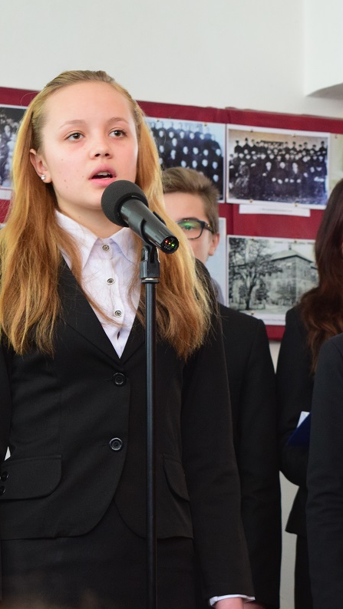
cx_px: 288
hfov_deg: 10.6
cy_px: 305
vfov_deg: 18.8
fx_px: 1842
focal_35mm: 114
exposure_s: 1/25
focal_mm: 48
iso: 1600
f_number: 5.3
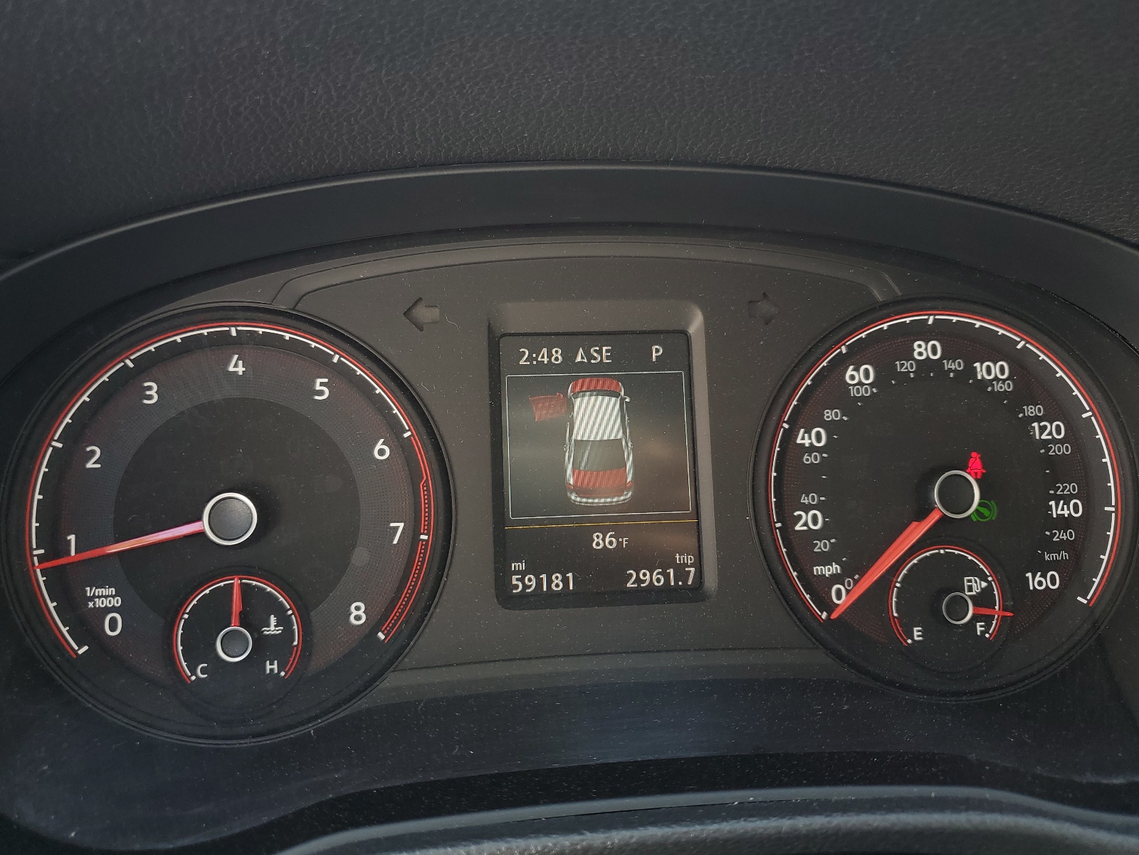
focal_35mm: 26
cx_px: 570
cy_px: 428
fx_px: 856
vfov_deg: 53.1
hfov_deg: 67.3
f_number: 1.5
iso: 50
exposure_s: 1/125
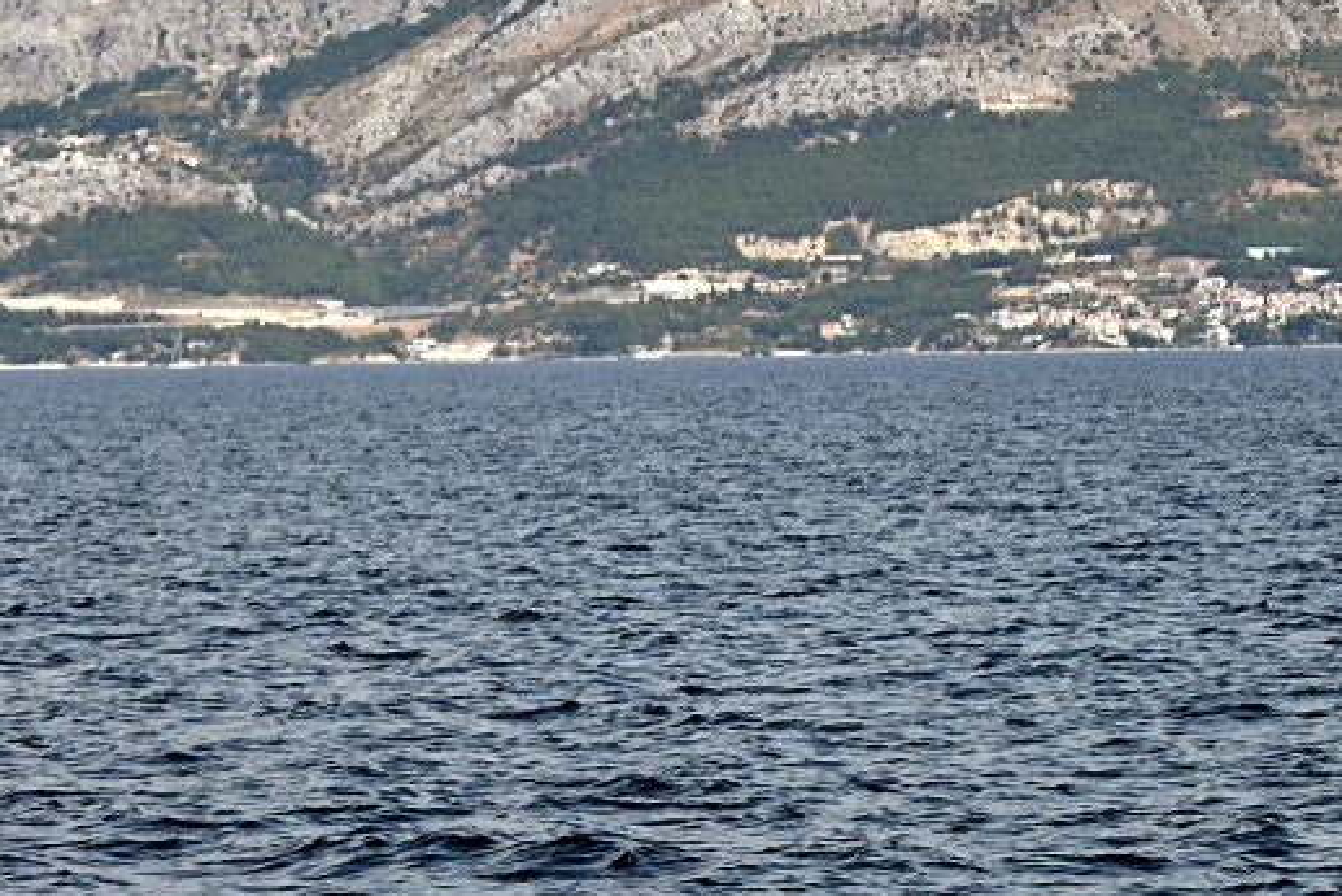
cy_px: -225
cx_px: 779
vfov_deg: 6.7
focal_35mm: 203
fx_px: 7569
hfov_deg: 10.1
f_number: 4.5
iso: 250
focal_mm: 70
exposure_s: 1/6400
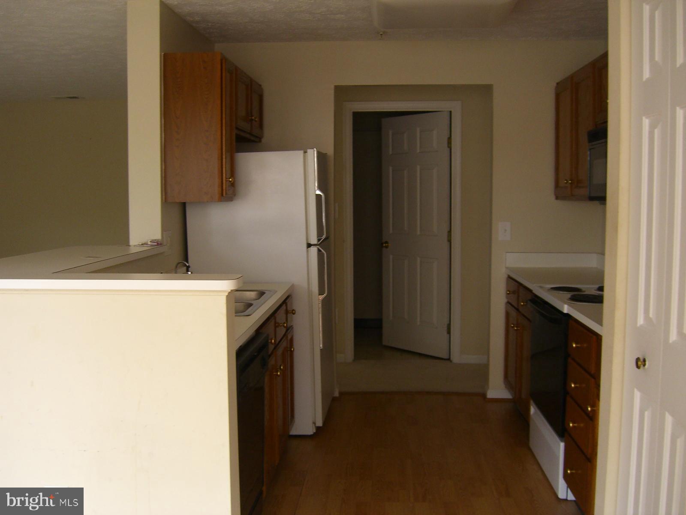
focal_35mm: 38
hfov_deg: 49.0
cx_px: 343
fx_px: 753
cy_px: 258
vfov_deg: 37.7
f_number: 2.8
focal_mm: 7.9
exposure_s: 1/50
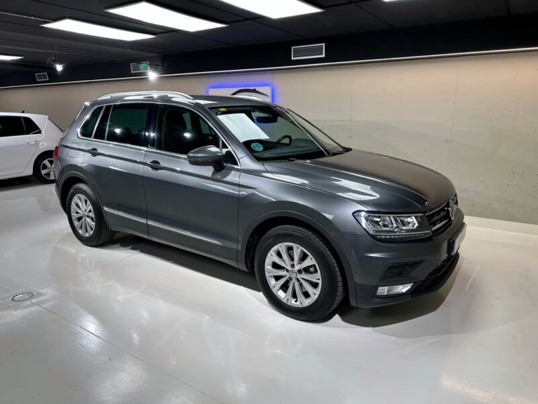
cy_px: 202
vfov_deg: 56.8
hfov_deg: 71.6
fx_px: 373
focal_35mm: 24
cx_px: 269
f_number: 1.78
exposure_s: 1/100
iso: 80
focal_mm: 6.86
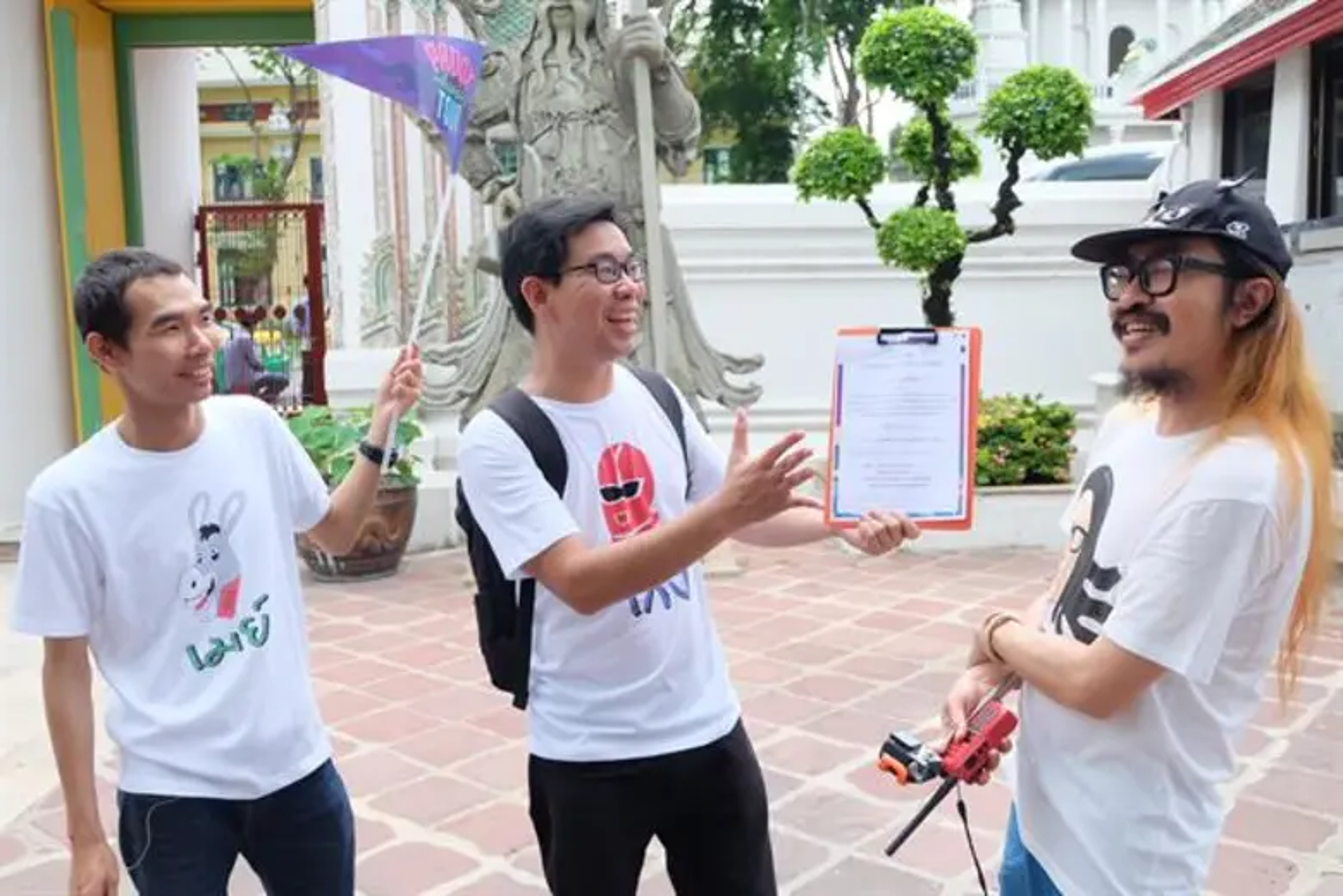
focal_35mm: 33
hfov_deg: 57.2
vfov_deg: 40.0
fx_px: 1231
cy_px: 448
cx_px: 672
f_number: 4
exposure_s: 1/160
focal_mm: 22.2
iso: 400
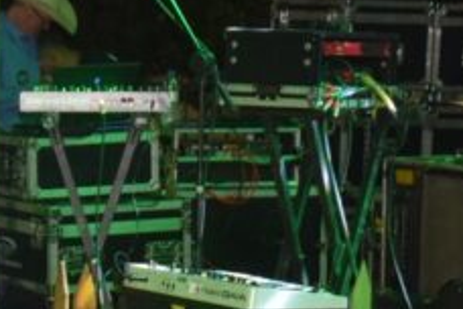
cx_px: -189
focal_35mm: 209
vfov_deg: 6.6
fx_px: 2691
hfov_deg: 9.6
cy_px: 240
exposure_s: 1/100
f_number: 5
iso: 800
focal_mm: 31
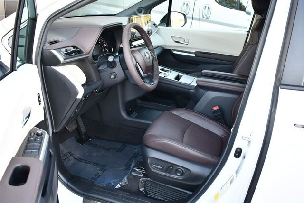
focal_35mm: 36
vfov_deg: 36.9
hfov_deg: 53.1
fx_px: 304
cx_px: 152
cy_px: 102
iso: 800
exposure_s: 1/160
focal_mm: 18
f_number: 3.5
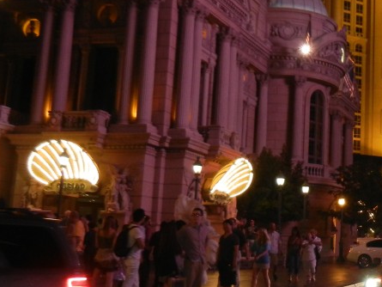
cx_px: 391
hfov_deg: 26.5
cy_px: 115
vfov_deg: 21.3
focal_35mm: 69
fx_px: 762
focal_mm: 5.4
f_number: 3.5
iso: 364
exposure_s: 1/30
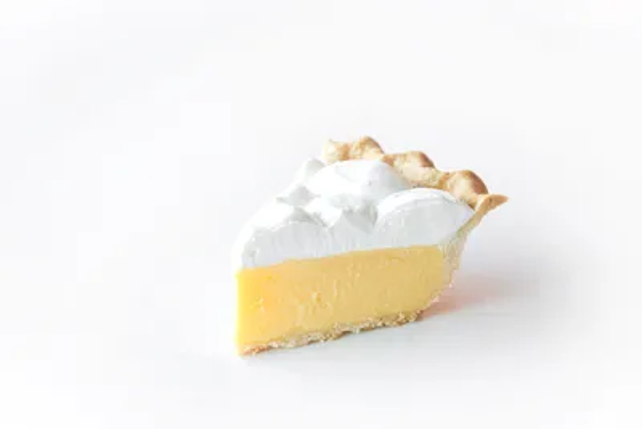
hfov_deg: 19.4
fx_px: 1873
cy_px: 214
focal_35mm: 105
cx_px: 321
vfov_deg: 13.1
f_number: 7.1
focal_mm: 105
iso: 1000
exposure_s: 1/160
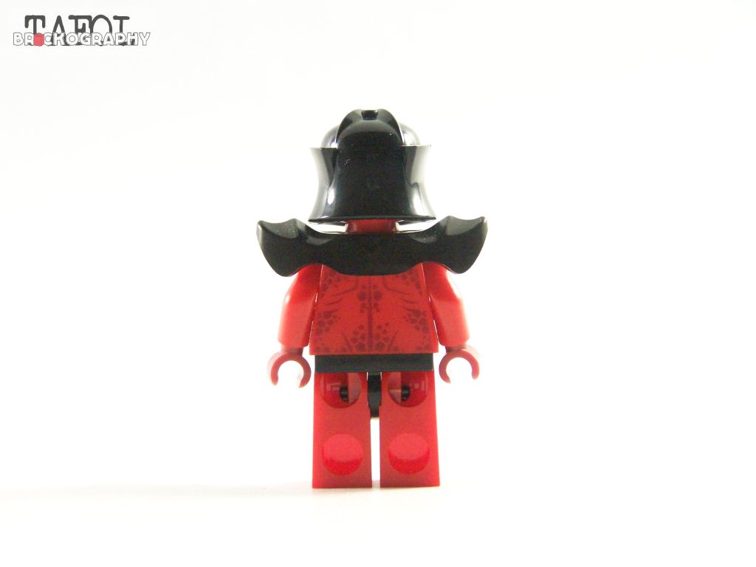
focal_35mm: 105
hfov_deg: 18.7
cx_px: 378
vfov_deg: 14.1
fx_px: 2293
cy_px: 284
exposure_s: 1/45
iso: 400
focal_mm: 17.5
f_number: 3.2
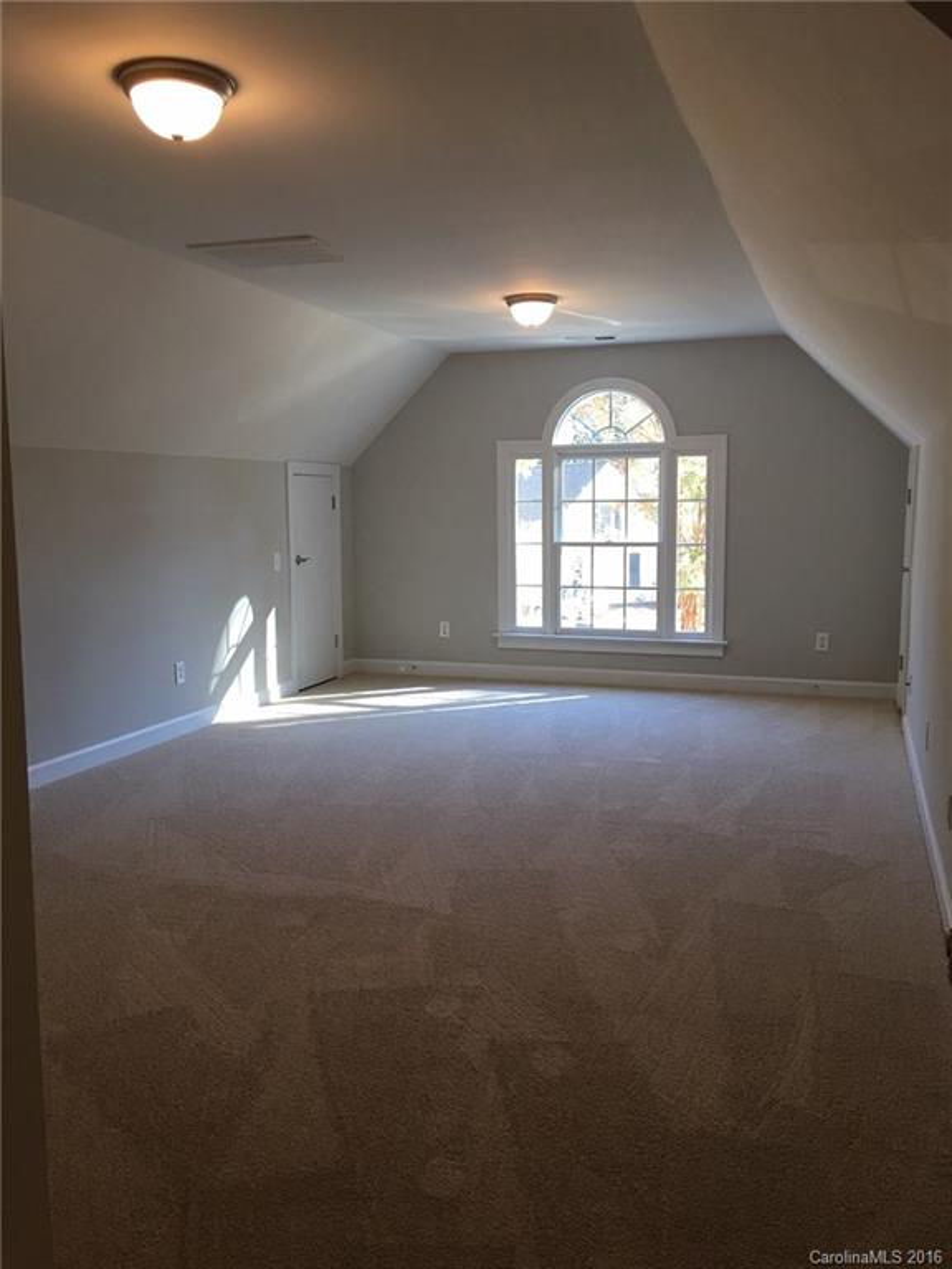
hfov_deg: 48.2
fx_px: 1063
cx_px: 476
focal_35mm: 29
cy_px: 634
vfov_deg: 61.7
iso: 32
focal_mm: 4.15
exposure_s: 1/30
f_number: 2.2
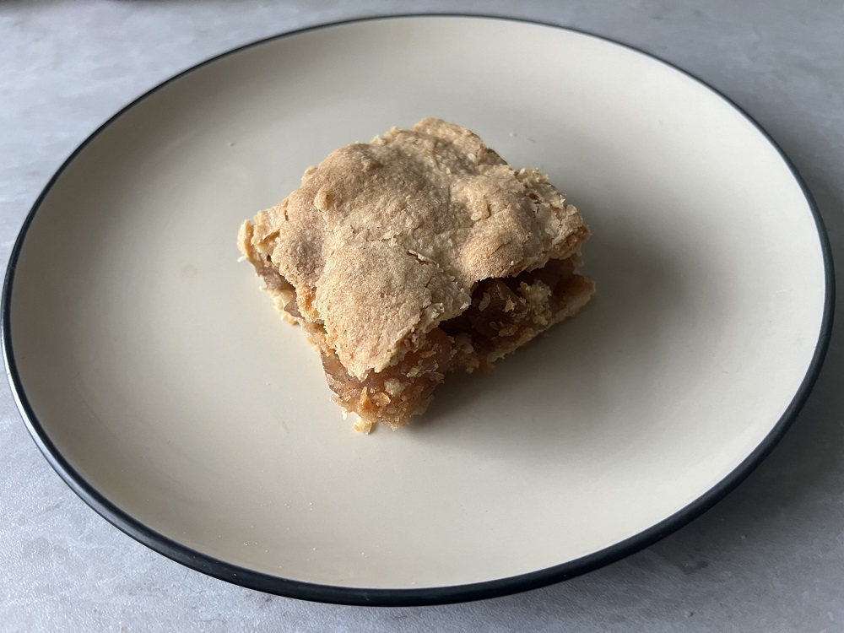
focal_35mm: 26
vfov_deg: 53.1
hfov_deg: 67.3
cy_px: 316
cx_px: 422
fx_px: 634
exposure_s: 1/60
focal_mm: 5.1
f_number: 1.6
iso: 320
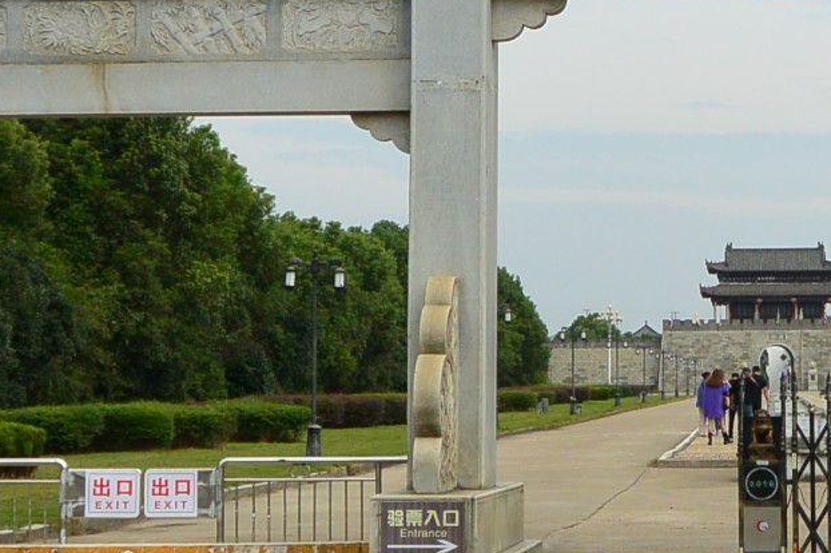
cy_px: 133
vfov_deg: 12.2
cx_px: 806
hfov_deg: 17.9
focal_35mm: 112
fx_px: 2584
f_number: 4.5
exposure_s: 1/640
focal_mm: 12.7
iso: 160
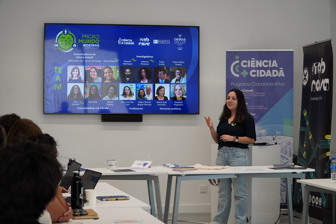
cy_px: 112
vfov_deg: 17.8
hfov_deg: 26.5
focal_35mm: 76
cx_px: 168
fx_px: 714
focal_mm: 51
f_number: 8
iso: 1600
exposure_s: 1/160
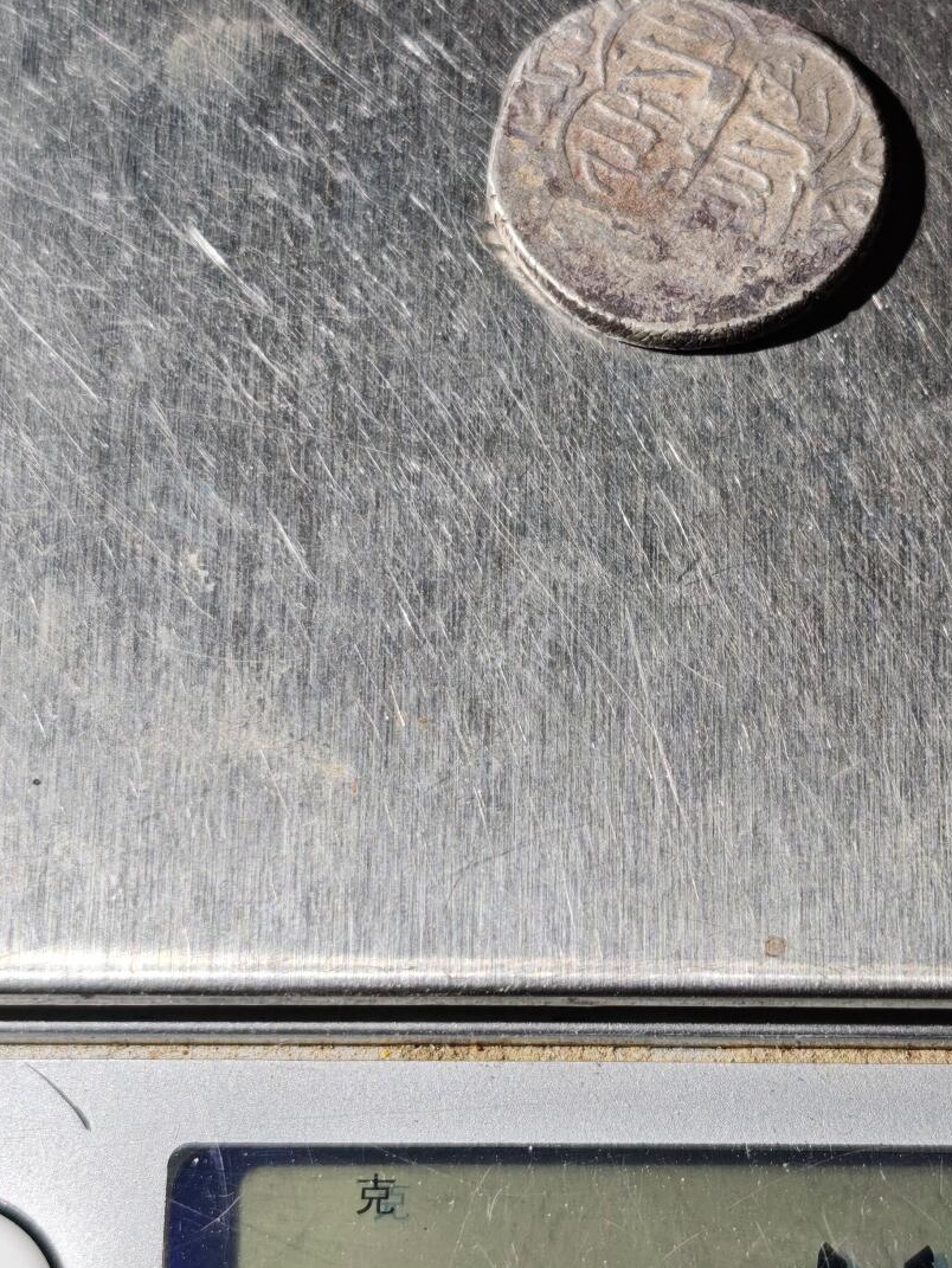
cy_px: 584
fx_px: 3078
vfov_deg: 23.3
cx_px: 620
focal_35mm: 84
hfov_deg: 17.5
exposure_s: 1/120
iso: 50
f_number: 1.63
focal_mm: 5.85
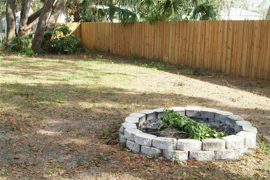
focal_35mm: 47
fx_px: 352
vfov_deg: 28.6
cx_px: 135
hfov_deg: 41.9
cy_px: 90
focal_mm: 31
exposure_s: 1/60
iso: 200
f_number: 6.7
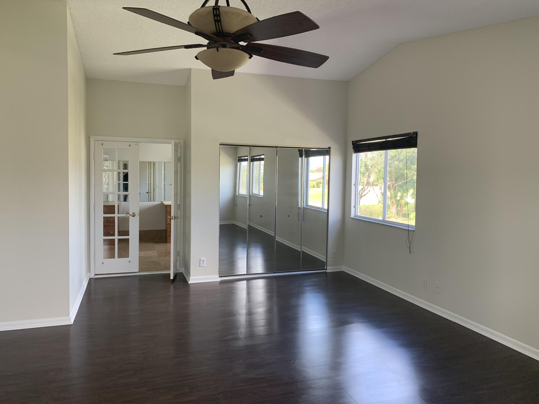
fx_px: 405
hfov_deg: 67.3
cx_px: 270
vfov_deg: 53.1
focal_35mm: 26
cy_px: 202
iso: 80
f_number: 1.8
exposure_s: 1/121
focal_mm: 4.25
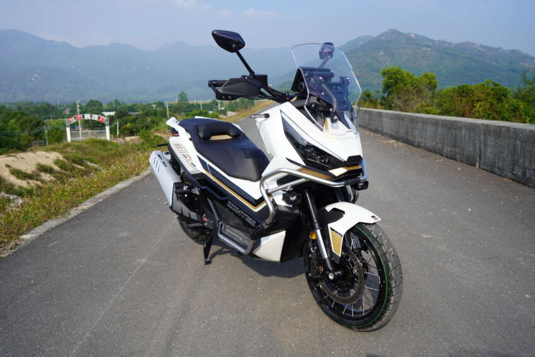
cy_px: 178
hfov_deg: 63.6
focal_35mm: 29
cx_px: 268
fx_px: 431
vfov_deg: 45.0
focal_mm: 29
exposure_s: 1/500
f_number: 5
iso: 100
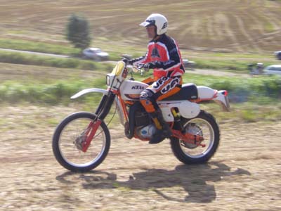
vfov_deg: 17.2
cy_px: 106
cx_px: 140
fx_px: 698
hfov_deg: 22.8
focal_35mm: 86
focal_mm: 14.3
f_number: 9
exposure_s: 1/125
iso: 100
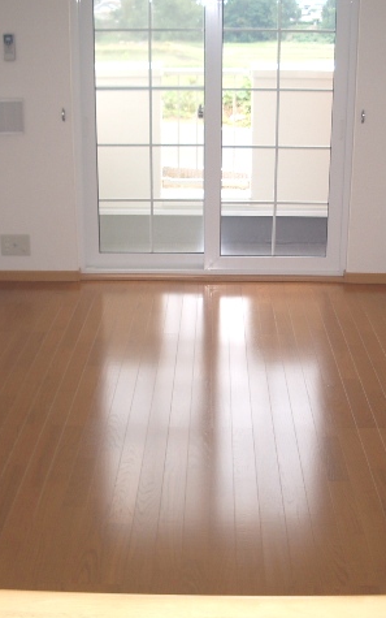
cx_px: 201
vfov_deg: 40.3
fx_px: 841
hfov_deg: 25.8
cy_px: 310
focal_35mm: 50
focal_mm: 5.8
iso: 50
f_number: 2.6
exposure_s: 1/40
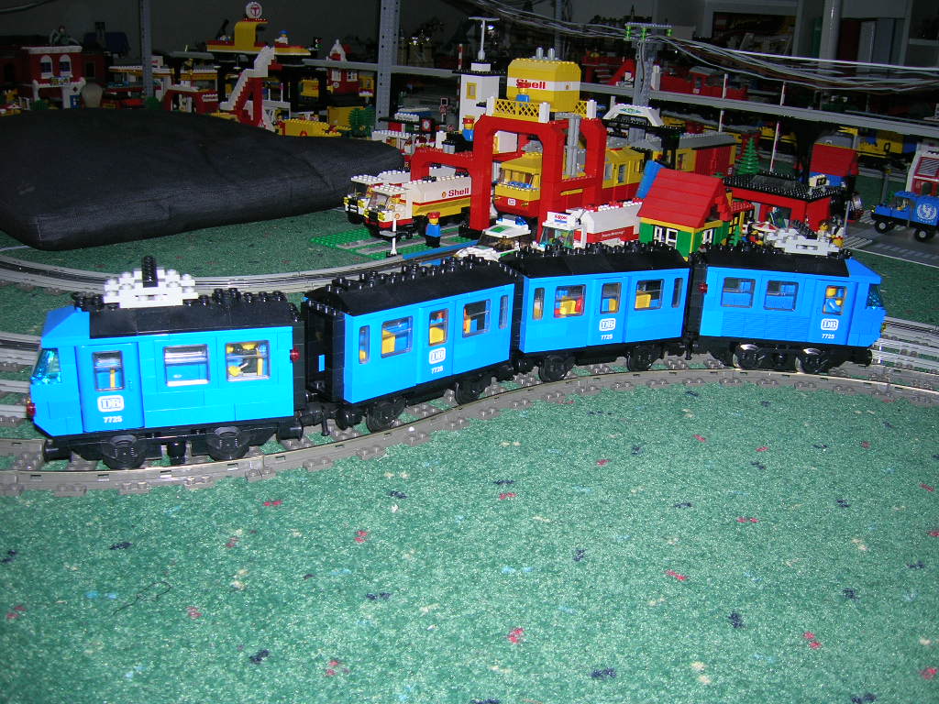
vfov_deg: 41.8
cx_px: 470
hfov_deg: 54.0
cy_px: 352
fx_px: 922
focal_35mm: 34
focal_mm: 5.7
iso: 50
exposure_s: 1/60.1
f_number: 2.9
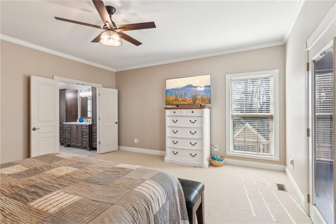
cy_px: 112
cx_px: 168
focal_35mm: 16
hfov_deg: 95.0
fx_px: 154
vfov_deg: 72.0
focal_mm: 11
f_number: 8
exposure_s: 1/25
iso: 400
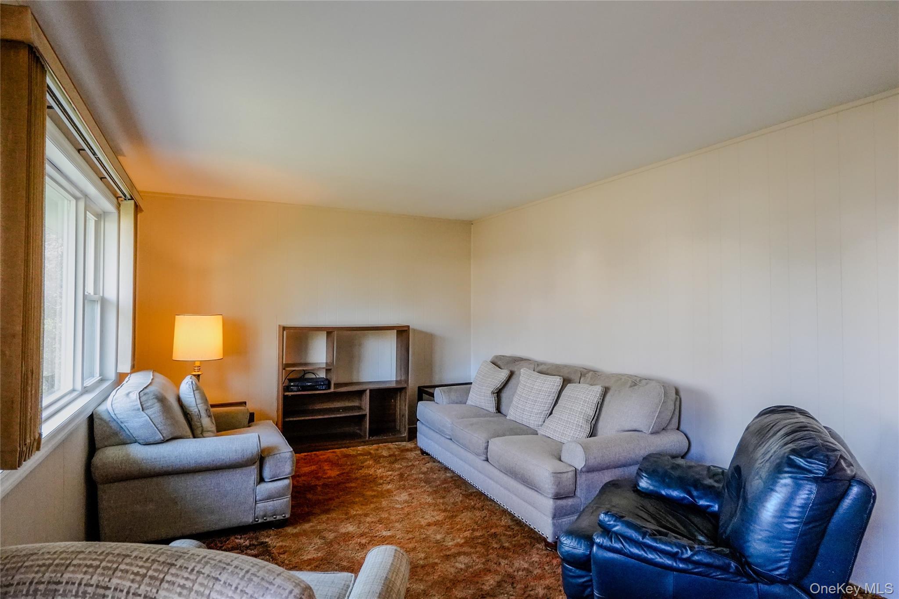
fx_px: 524
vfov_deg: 59.5
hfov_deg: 81.2
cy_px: 300
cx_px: 450
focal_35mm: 21
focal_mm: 14
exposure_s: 1/80
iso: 3200
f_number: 8
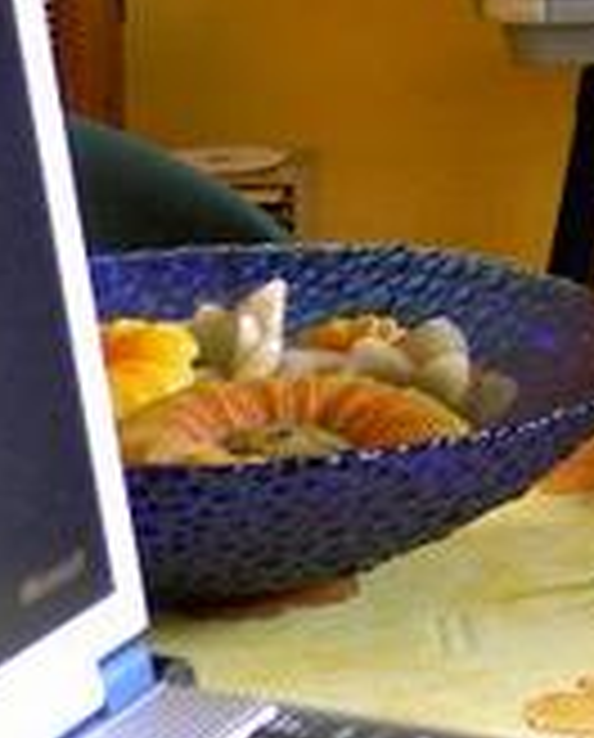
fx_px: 2912
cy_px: 742
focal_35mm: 133
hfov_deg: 11.4
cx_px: -94
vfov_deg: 14.2
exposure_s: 1/13
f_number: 2.8
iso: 200
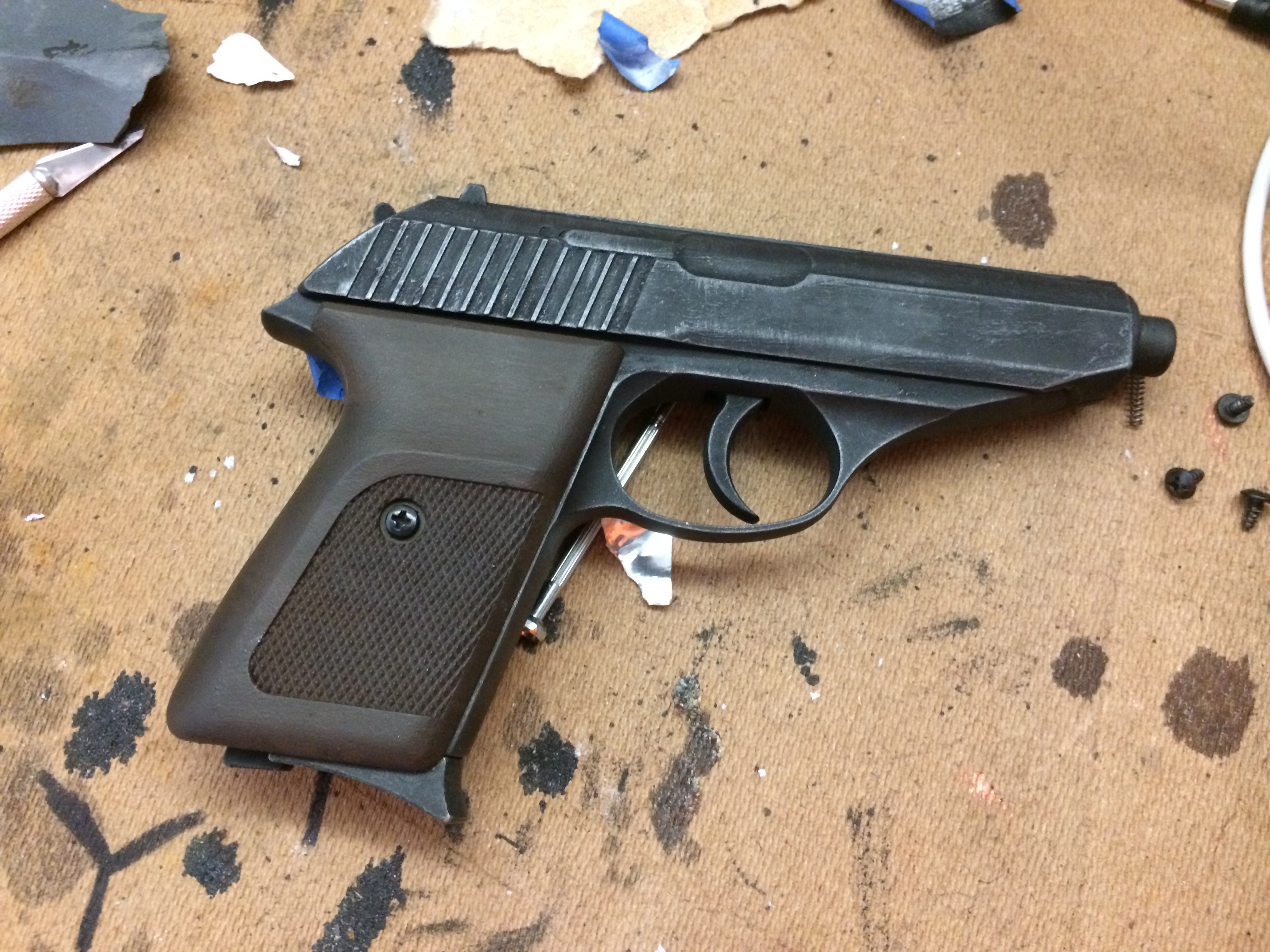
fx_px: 1064
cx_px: 635
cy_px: 476
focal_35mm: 29
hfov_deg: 61.7
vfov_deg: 48.2
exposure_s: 1/15
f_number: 2.2
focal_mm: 4.15
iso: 400
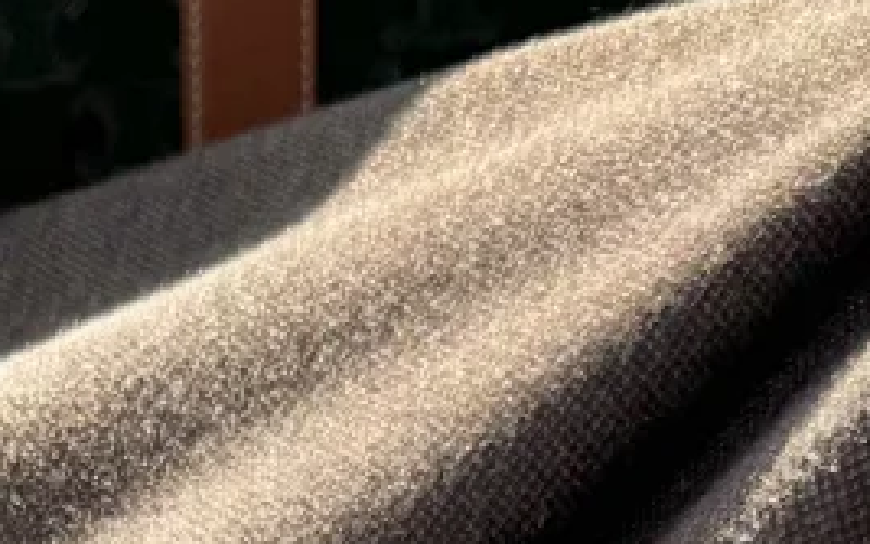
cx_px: -225
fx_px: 3249
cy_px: 1551
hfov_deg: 14.7
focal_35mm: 137
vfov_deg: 8.3
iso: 80
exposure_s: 1/822
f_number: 1.78
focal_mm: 6.76
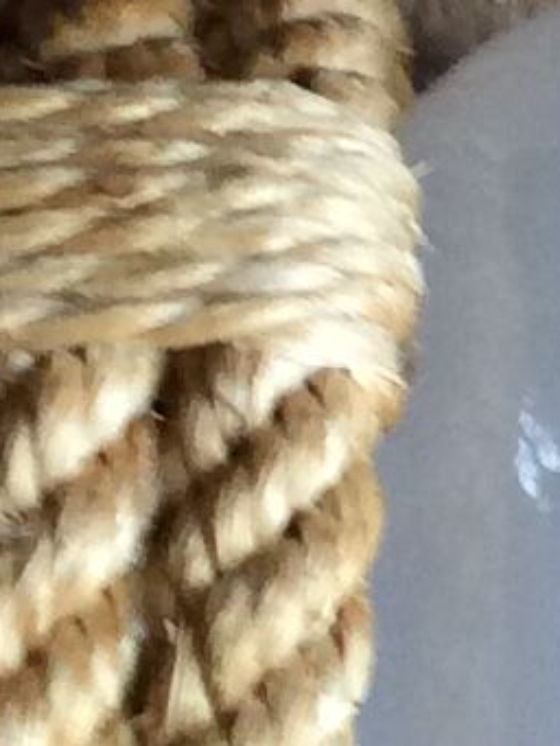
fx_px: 5238
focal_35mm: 243
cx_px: 1673
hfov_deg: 5.7
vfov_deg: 8.1
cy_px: -175
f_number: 2.4
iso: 100
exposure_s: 1/25
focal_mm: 3.3
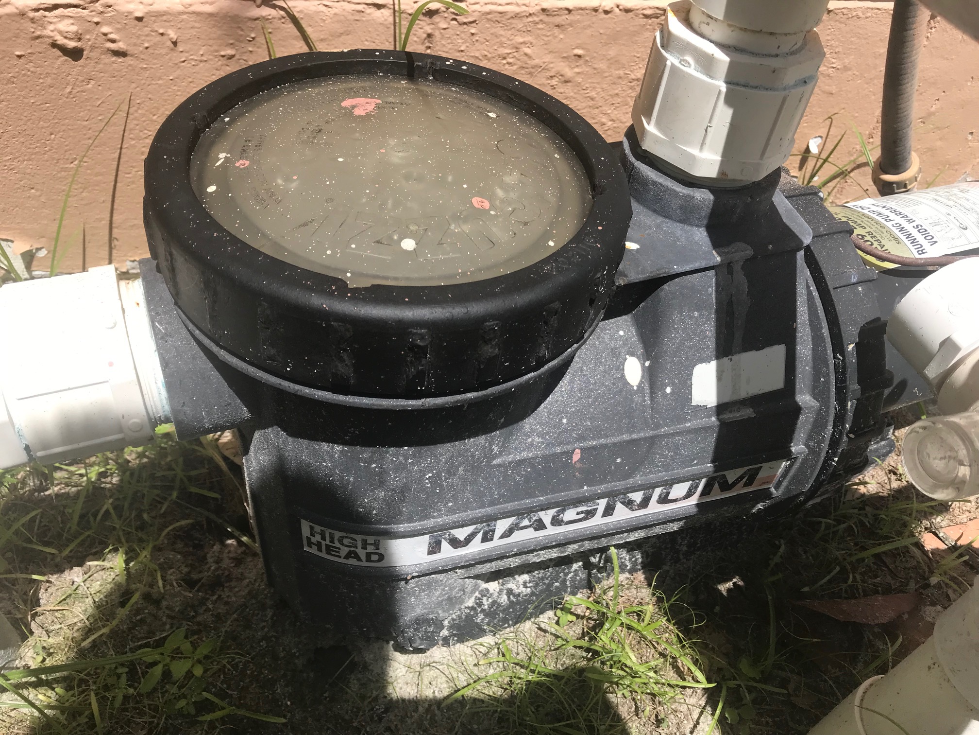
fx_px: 792
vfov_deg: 49.7
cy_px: 368
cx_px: 490
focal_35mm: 28
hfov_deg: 63.4
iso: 20
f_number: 1.8
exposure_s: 1/2037
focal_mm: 3.99
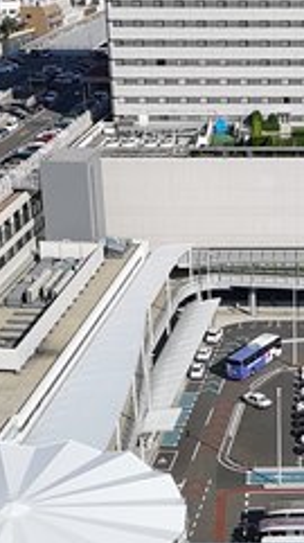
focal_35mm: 88
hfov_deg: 13.5
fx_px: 1265
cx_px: 302
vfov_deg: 23.8
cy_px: 435
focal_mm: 3.95
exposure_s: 1/2506
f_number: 1.8
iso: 50
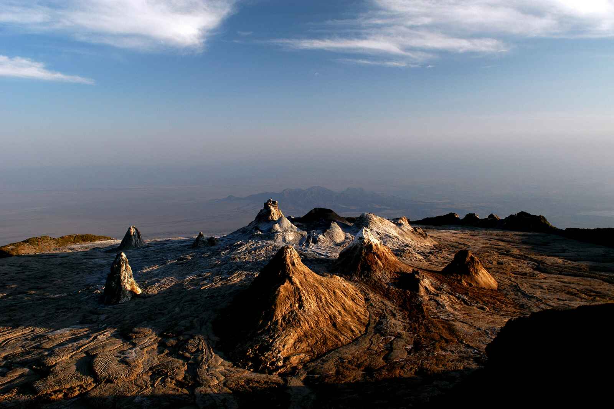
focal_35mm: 36
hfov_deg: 53.2
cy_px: 204
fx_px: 613
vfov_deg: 36.8
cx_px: 307
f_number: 4.5
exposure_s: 1/125
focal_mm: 24
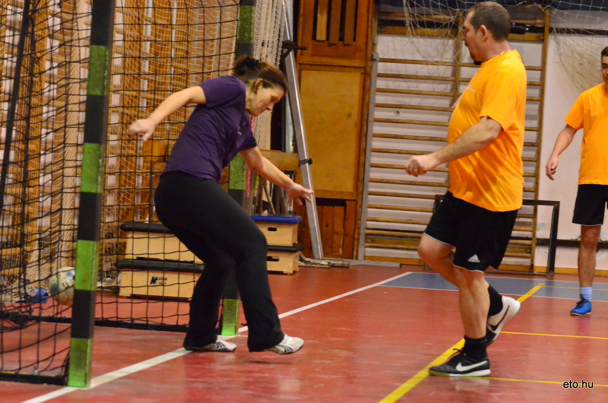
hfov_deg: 16.1
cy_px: 202
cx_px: 304
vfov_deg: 10.7
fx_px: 2149
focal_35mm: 128
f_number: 5
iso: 6400
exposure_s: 1/500
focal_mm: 85
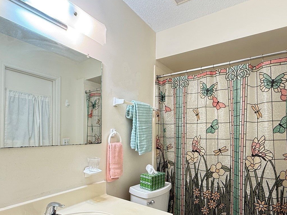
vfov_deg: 60.3
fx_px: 182
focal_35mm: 22
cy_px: 134
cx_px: 130
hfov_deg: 76.2
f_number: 2.2
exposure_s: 1/60
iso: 250
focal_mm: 2.22
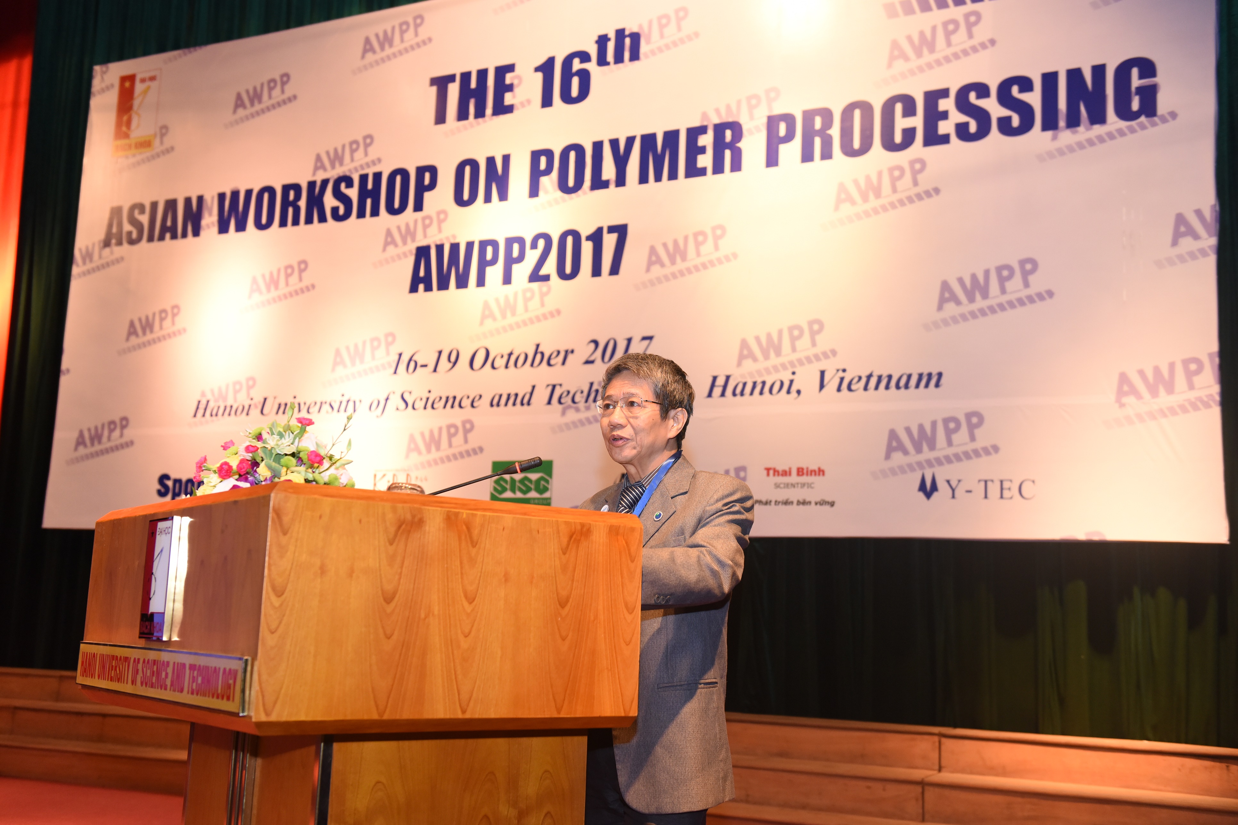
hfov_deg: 50.7
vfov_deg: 35.1
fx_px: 1307
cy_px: 412
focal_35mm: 38
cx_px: 619
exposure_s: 1/125
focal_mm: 38
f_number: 3.5
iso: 1600
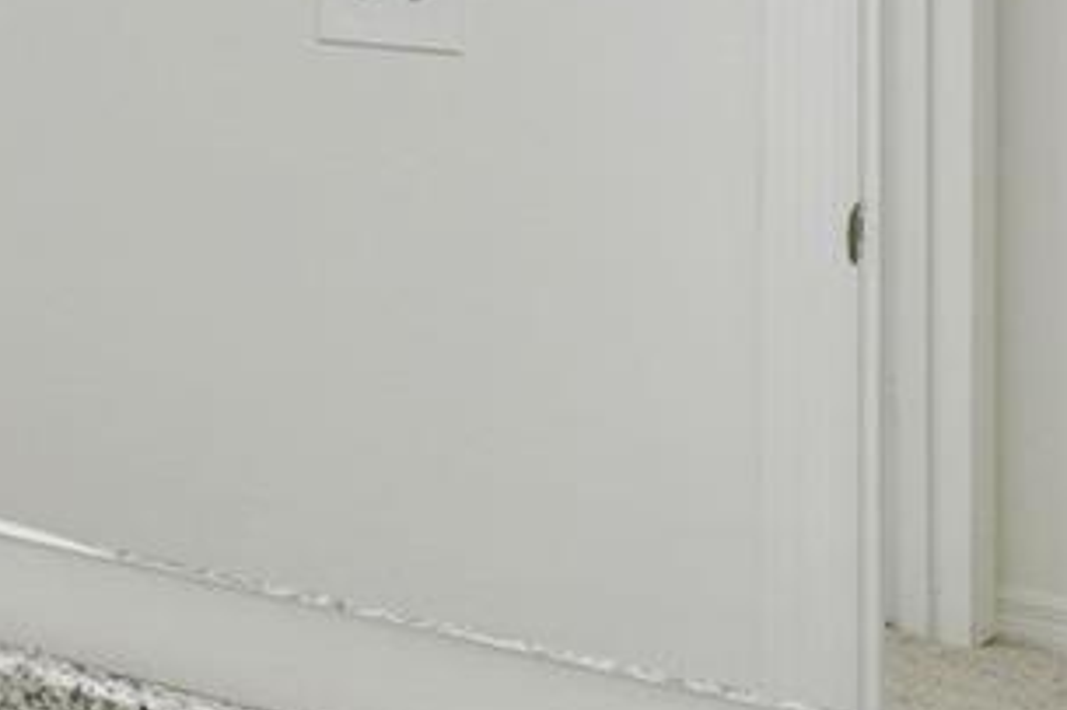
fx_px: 2488
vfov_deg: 15.0
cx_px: -1438
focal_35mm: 84
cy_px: -367
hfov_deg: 15.2
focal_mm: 16
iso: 320
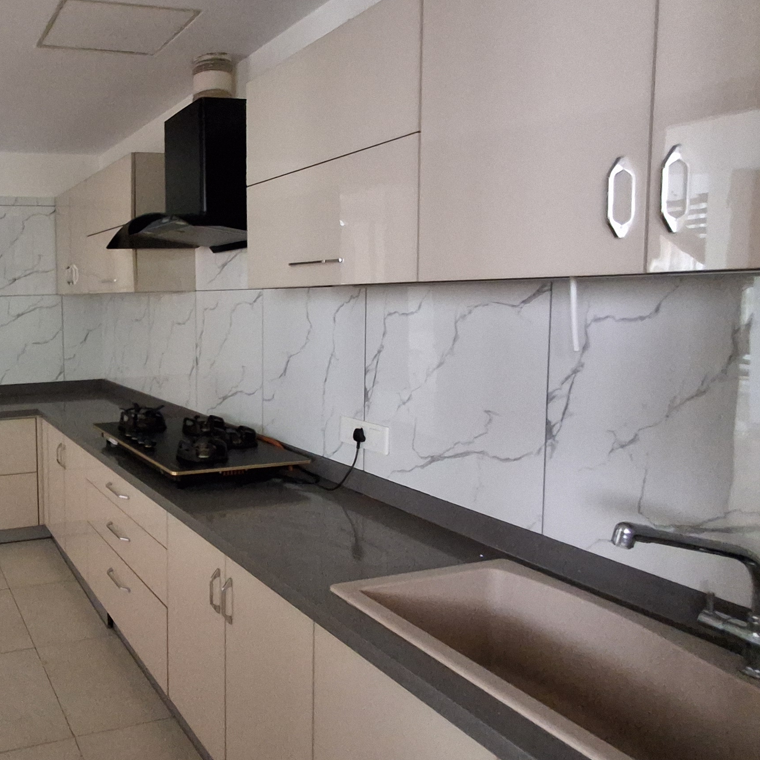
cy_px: 350
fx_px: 671
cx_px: 76
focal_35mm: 27
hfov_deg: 52.0
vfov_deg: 59.0
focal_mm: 1.64
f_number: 2.2
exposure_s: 1/25
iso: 800
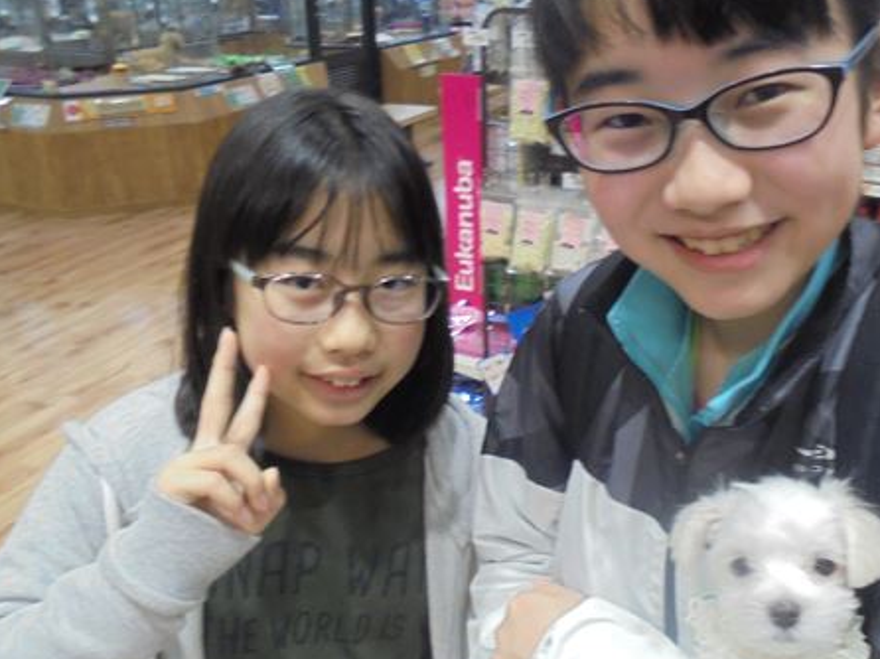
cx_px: 541
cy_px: 367
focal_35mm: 35
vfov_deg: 40.6
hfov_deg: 52.2
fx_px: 889
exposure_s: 1/30
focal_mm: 4.6
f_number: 3.5
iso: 250
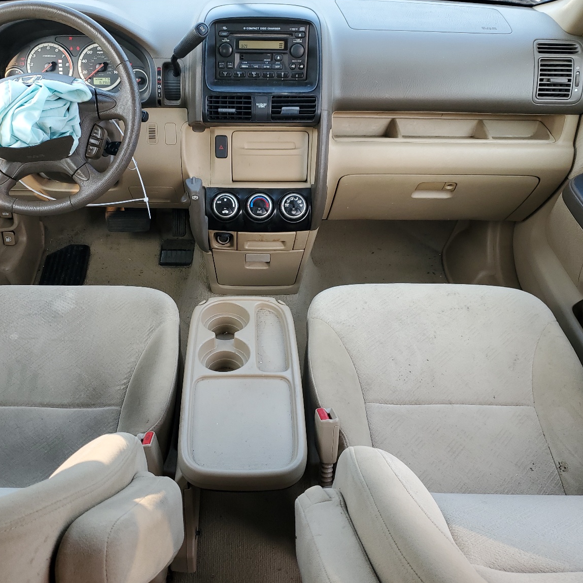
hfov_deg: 51.0
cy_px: 290
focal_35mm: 32
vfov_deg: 51.1
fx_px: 610
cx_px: 256
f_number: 1.5
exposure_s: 1/133
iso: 50
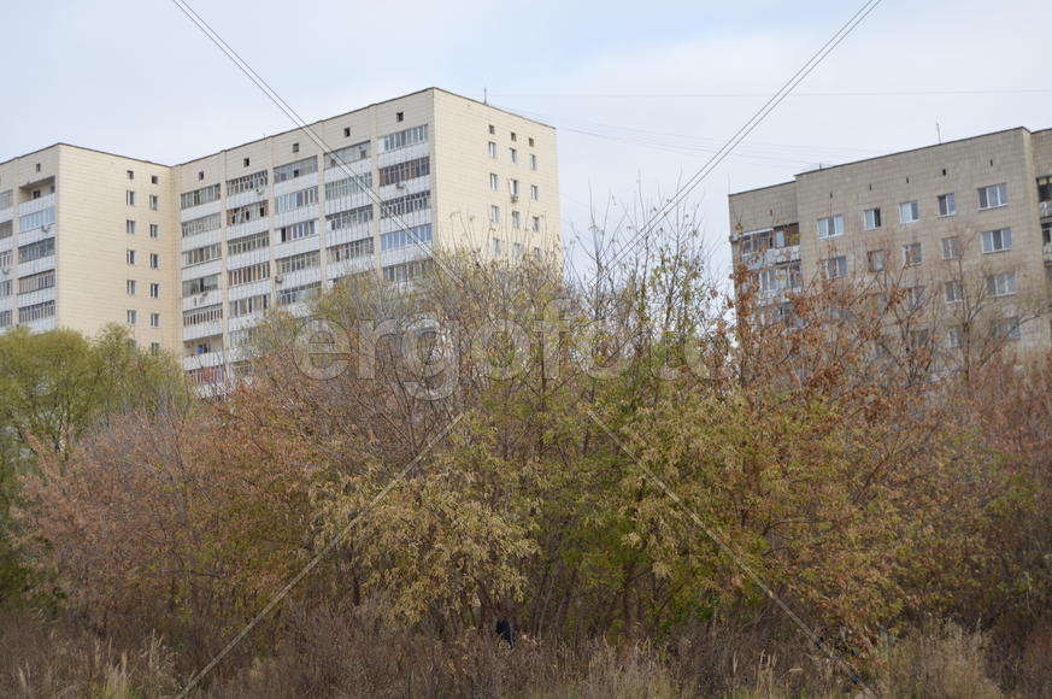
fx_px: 1489
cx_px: 526
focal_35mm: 51
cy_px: 350
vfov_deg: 26.4
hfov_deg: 38.9
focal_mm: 34
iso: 100
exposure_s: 1/200
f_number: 5
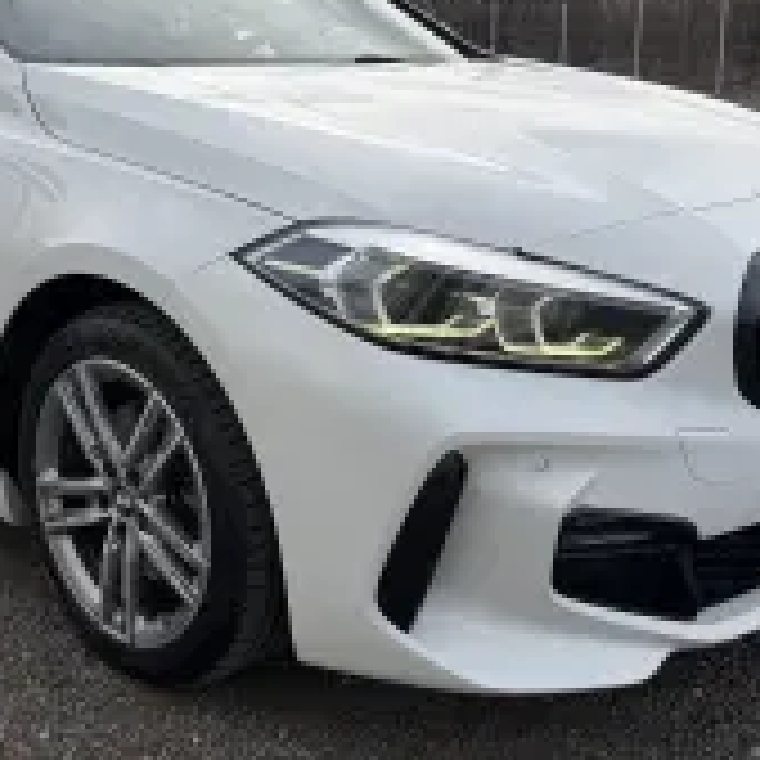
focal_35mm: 49
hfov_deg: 34.6
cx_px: 301
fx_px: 1217
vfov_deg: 34.6
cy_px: 306
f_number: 1.6
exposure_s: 1/3831
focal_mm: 5.96
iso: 50
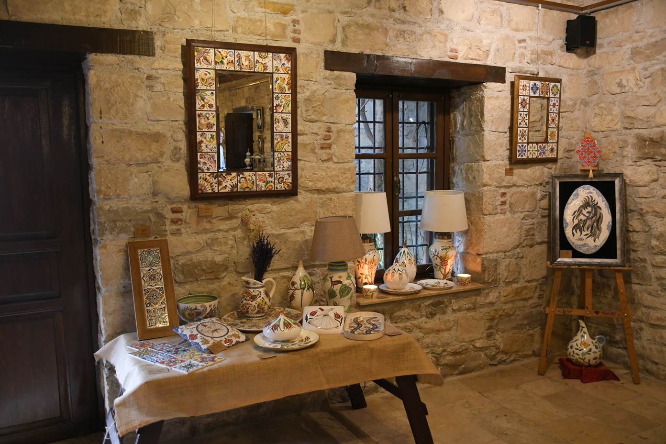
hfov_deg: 61.9
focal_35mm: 30
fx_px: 555
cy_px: 222
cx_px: 333
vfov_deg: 43.6
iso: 1250
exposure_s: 1/50
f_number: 3.5
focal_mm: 20
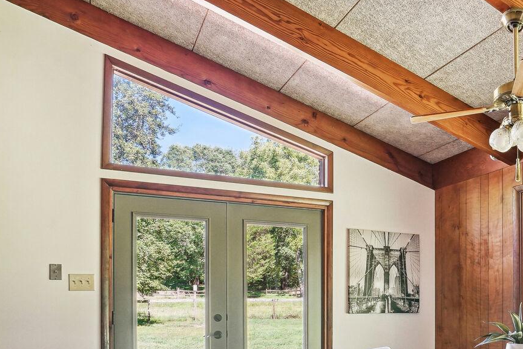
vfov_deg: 38.6
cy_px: 307
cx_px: 370
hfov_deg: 56.7
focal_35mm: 32
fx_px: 465
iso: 640
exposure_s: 1/30
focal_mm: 16
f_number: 9
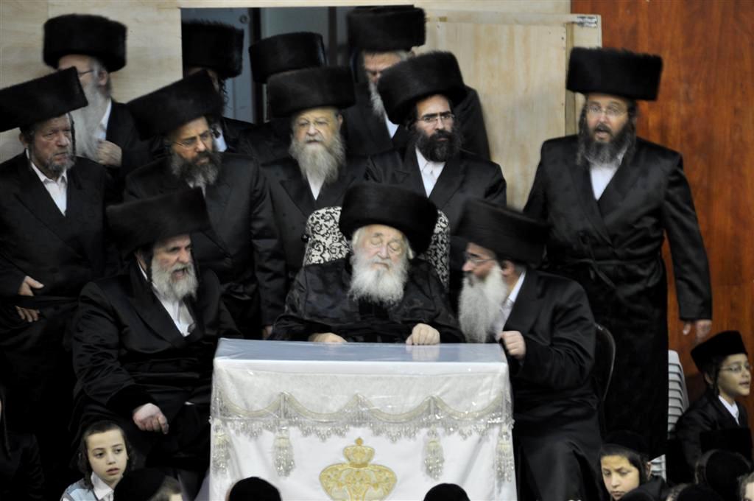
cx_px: 377
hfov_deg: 8.1
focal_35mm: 255
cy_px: 250
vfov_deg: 5.4
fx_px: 5334
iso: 500
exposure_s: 1/10
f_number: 5.6
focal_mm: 170
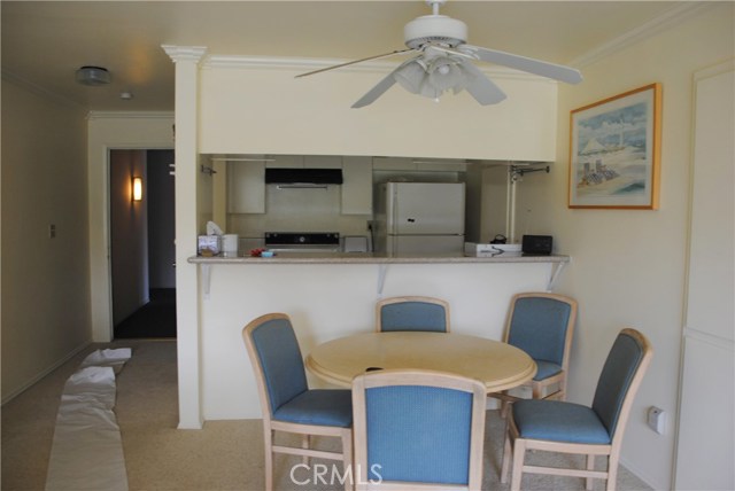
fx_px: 613
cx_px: 368
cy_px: 246
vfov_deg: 43.7
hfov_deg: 61.9
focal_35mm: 30
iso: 200
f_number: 3.5
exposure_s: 1/50
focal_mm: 20
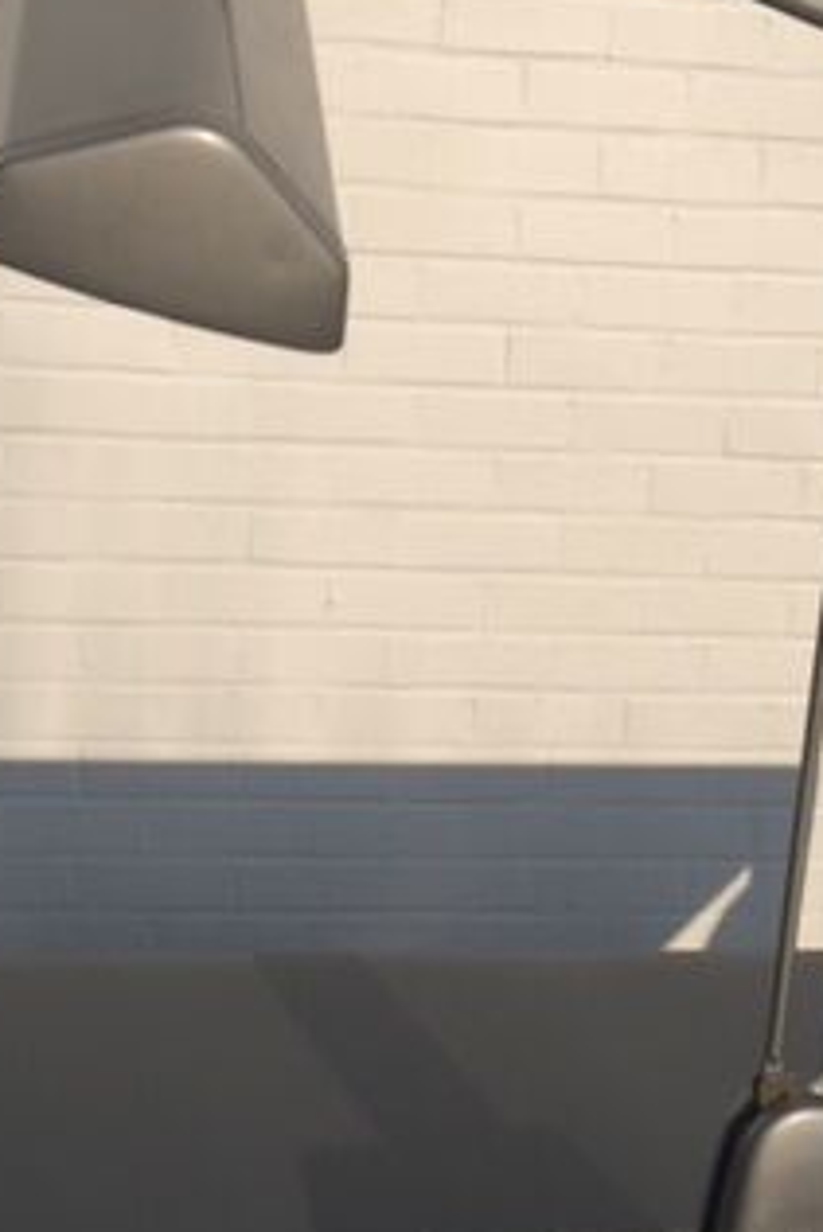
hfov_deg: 22.3
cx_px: 378
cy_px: 573
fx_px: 2089
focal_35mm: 61
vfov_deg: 32.9
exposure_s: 1/4405
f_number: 2.2
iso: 32
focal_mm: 4.15
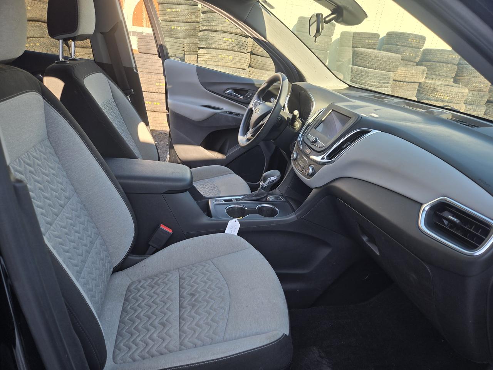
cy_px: 185
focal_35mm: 23
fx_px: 328
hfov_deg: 73.9
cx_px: 246
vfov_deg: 58.9
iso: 25
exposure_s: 1/276
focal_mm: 5.4
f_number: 1.8
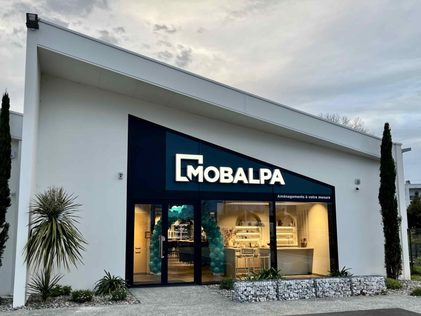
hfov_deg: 67.3
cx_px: 210
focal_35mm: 26
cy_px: 158
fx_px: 316
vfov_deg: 53.1
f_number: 1.6
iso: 32
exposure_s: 1/127
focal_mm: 5.1
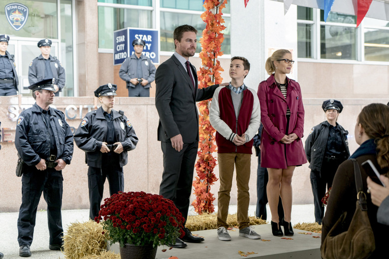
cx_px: 194
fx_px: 648
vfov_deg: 22.6
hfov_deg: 33.4
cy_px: 130
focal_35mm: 60
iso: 1600
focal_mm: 60
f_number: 4
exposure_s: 1/125
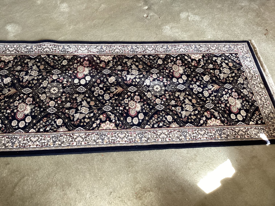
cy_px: 103
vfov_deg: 45.4
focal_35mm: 31
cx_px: 138
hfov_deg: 58.3
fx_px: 246
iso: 125
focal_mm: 3.3
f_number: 2.4
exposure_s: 1/50
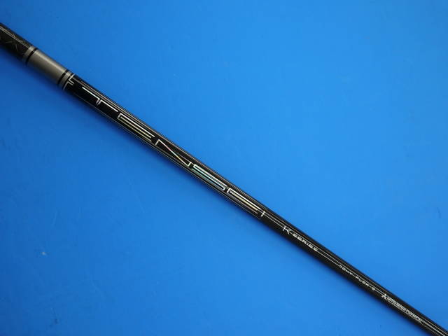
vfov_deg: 37.7
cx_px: 224
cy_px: 168
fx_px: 492
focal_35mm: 38
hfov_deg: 49.0
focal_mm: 19
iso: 160
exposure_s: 1/80
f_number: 4.2
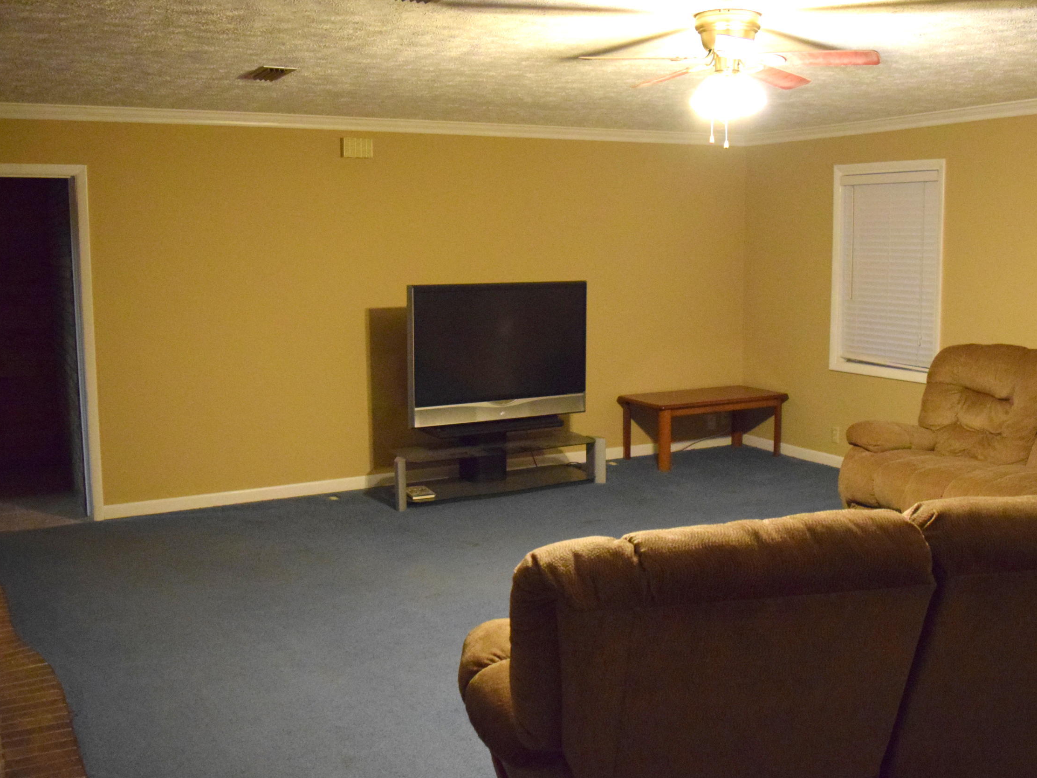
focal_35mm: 35
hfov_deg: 52.3
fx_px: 1049
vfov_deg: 40.7
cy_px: 382
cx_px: 611
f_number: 3.5
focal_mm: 18
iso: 5000
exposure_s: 1/60
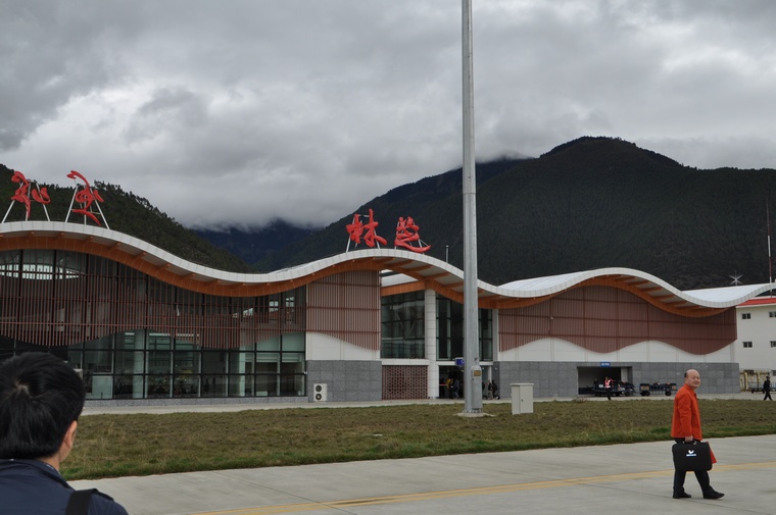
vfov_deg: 32.9
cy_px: 258
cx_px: 388
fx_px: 872
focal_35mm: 40
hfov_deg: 48.0
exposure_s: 1/200
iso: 200
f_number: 11
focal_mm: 27
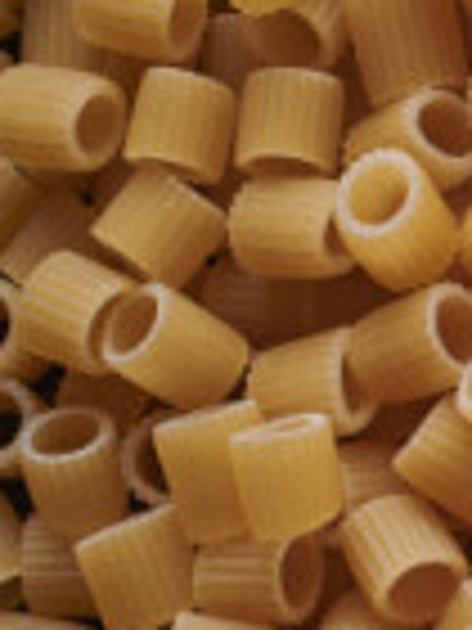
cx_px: 1776
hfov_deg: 4.9
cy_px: 837
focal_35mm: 275
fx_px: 5000
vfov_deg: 7.1
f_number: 8
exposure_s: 1/100
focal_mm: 50
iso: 160
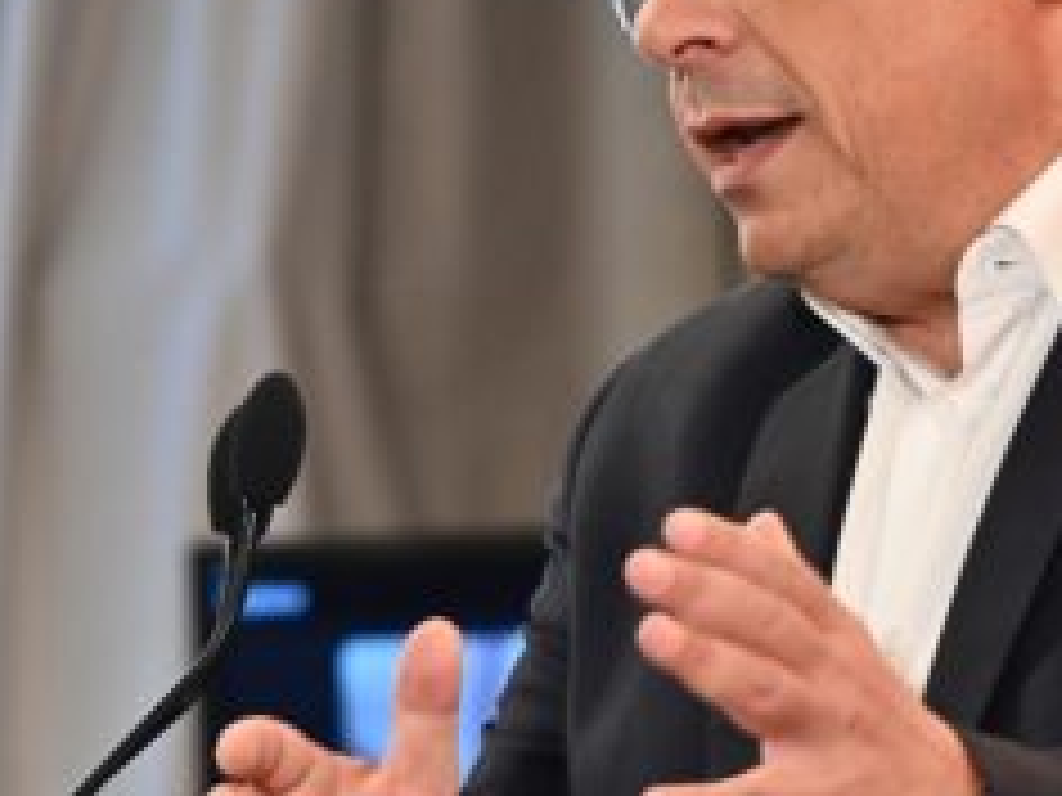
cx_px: 448
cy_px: 360
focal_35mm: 604
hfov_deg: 3.3
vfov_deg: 2.5
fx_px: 18530
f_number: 5.6
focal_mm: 240
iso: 5000
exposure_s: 1/250
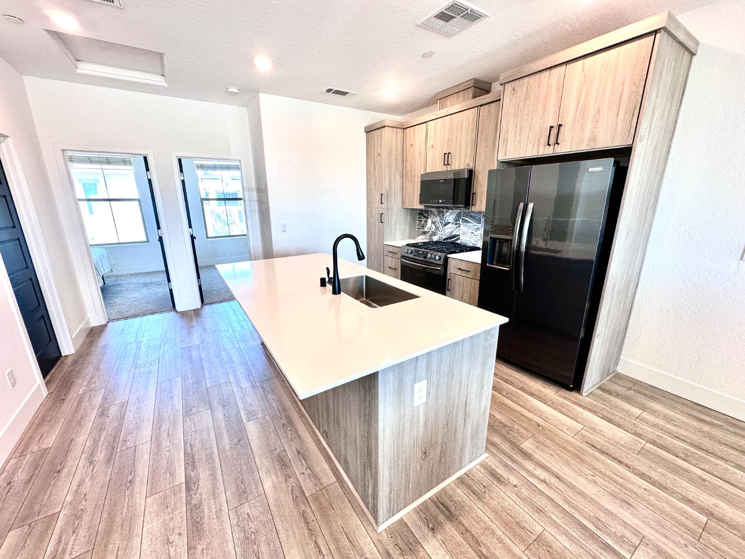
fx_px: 301
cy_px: 280
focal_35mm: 14
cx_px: 372
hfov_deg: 102.1
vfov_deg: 85.7
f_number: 2.2
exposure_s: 1/120
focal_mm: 2.22
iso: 125
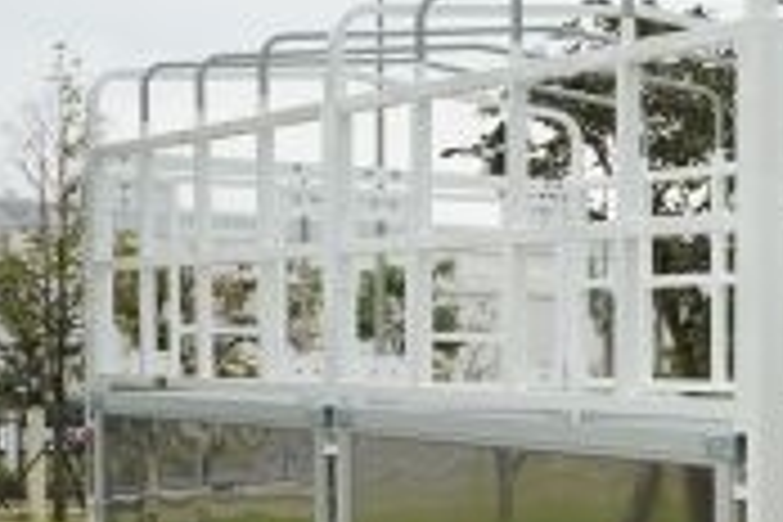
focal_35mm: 107
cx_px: 1084
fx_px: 2327
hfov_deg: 17.6
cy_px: 554
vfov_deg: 12.6
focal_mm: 31
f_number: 10
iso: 200
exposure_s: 1/100
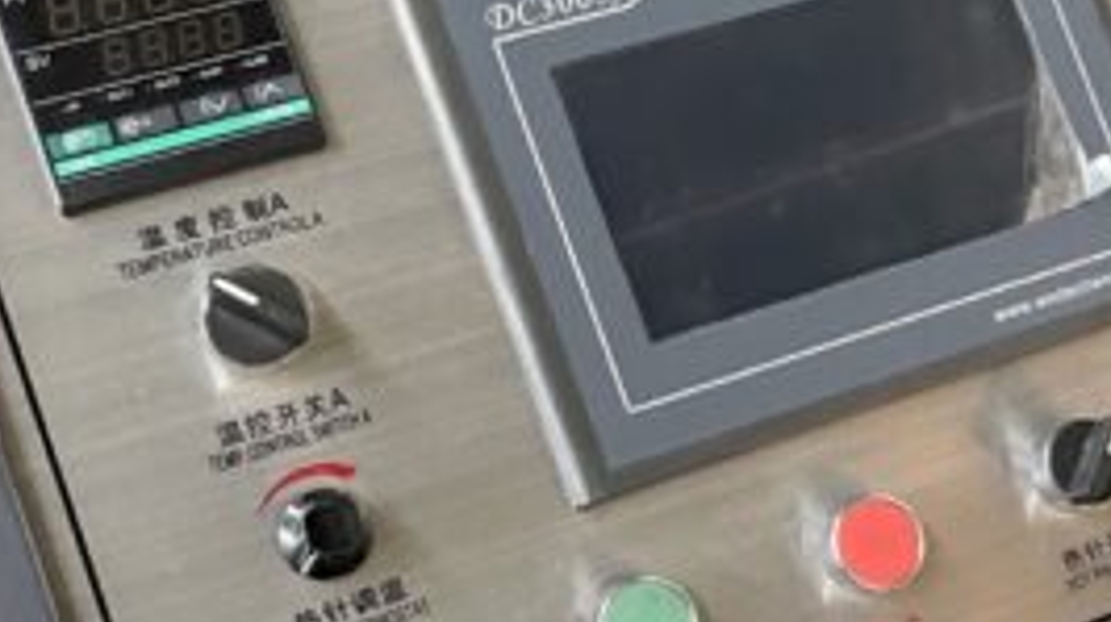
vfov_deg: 18.7
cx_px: 760
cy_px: 372
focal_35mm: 64
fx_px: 1884
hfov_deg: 32.5
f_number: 1.6
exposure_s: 1/25
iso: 500
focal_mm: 5.1
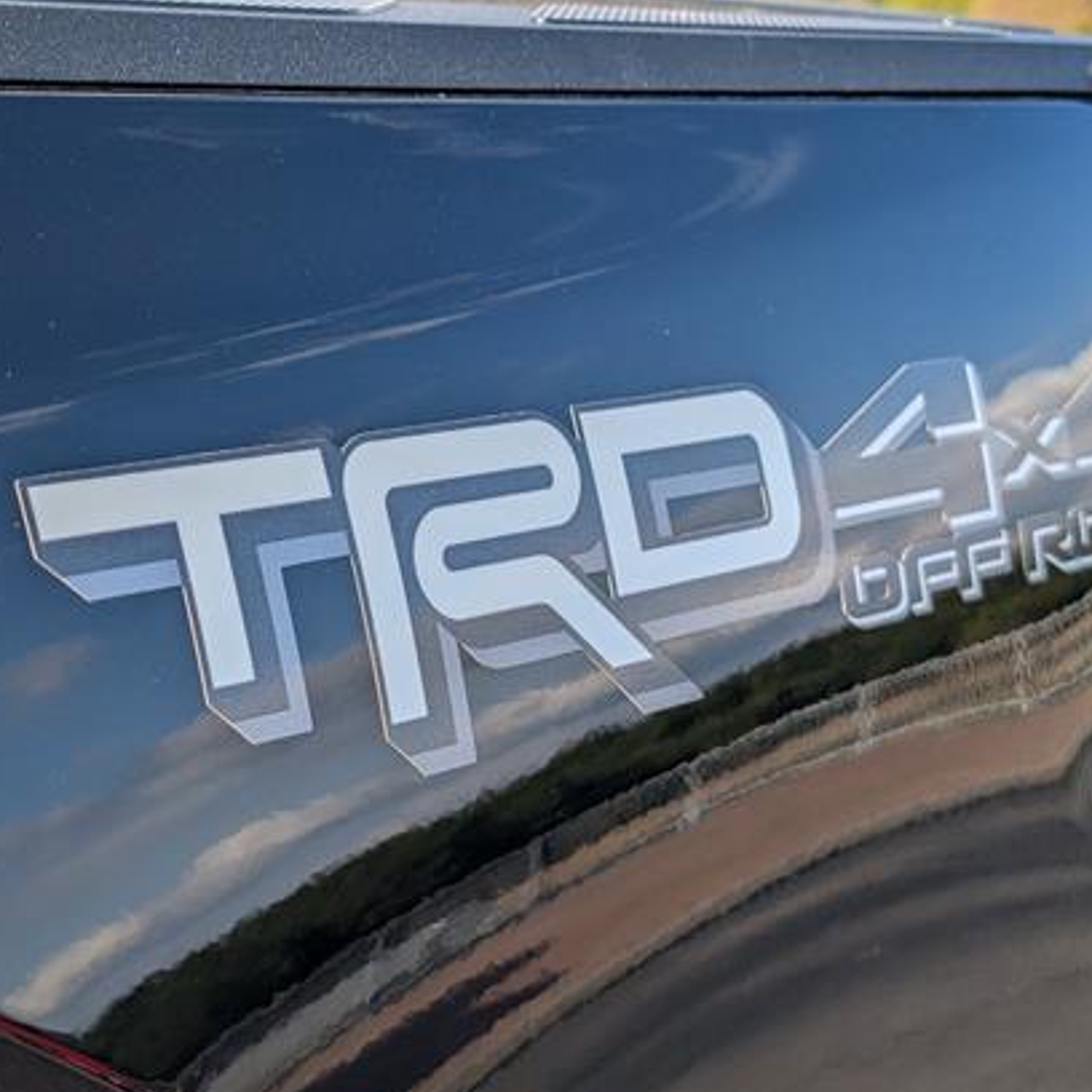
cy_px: 533
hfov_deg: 25.3
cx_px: 498
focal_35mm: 68
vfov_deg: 25.4
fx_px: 2427
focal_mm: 6.9
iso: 25
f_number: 1.68
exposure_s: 1/769
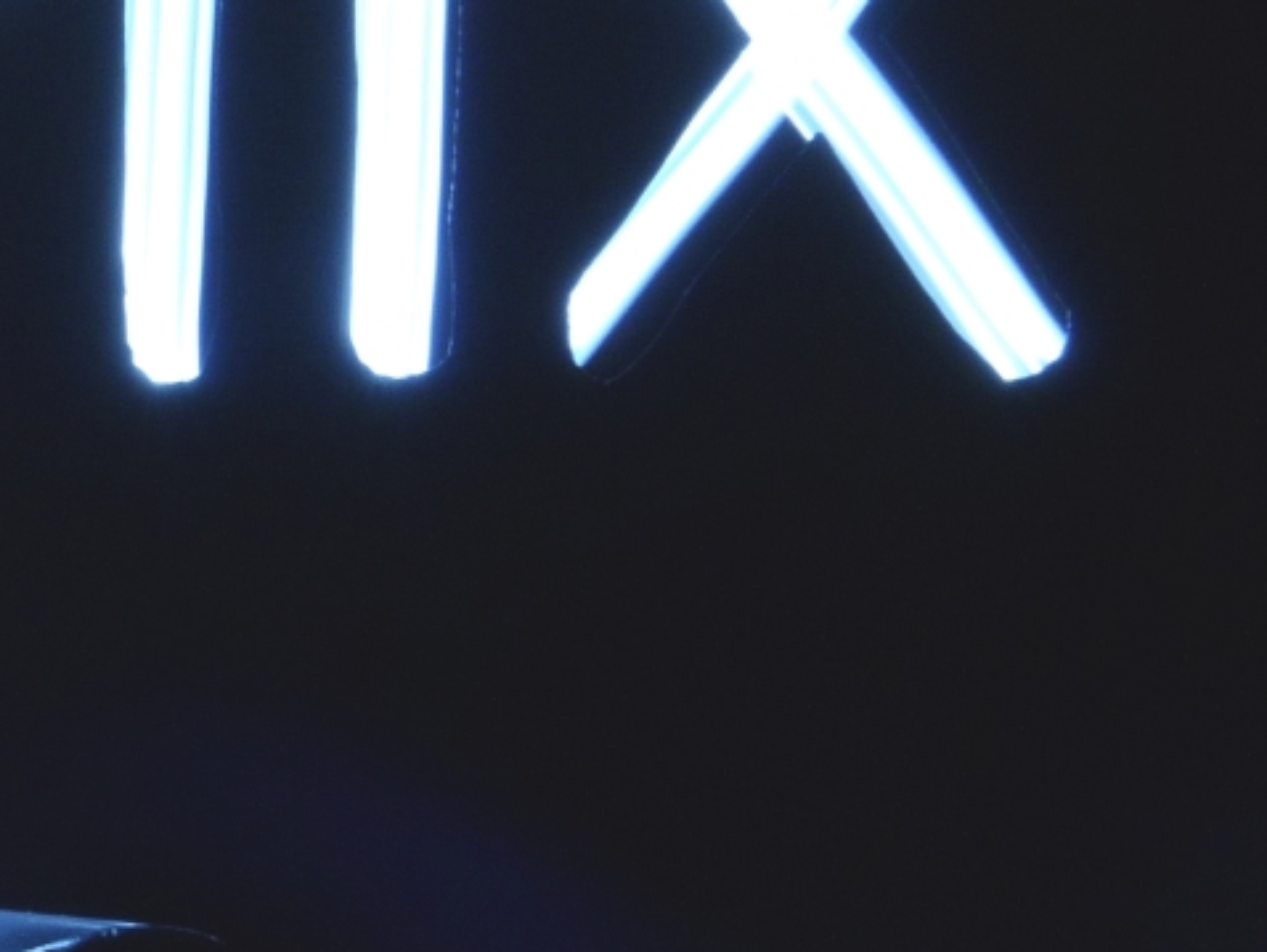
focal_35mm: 271
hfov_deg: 7.1
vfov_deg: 5.5
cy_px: 546
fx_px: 9924
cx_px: -835
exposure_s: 25
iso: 100
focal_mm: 14.5
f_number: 8
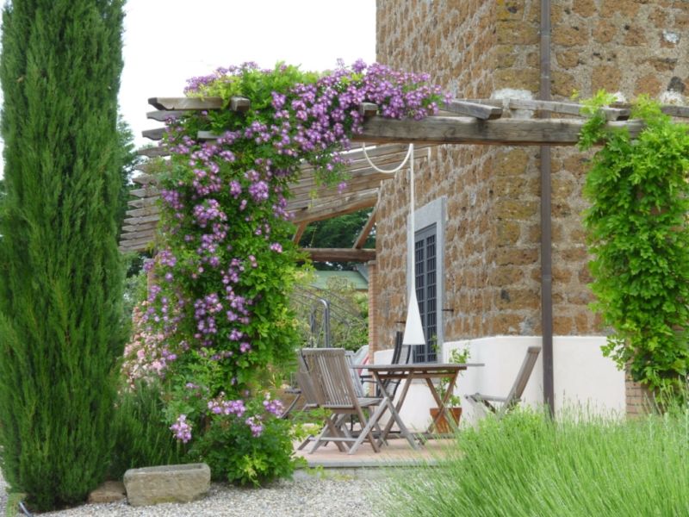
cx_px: 344
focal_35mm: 81
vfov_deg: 18.2
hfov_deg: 24.1
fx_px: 1612
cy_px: 258
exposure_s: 1/60
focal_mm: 14.5
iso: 80
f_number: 5
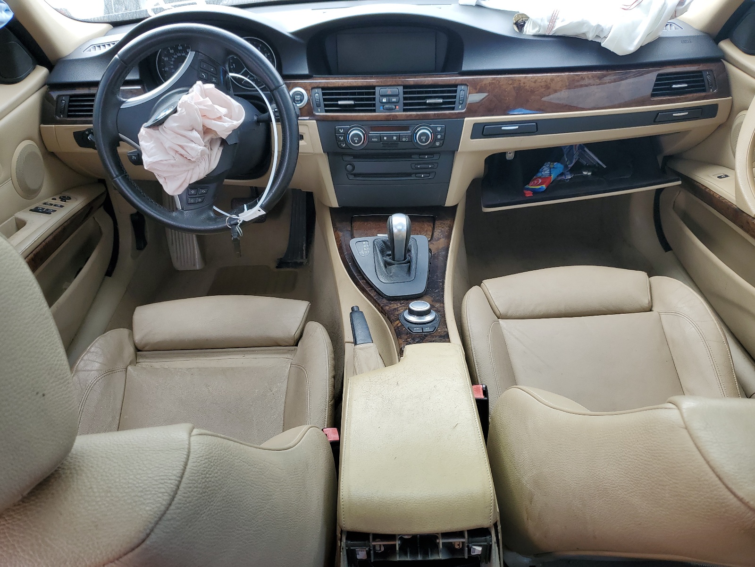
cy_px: 284
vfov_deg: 53.1
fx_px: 567
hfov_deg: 67.3
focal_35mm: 26
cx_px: 378
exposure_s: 1/227
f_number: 1.5
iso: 50
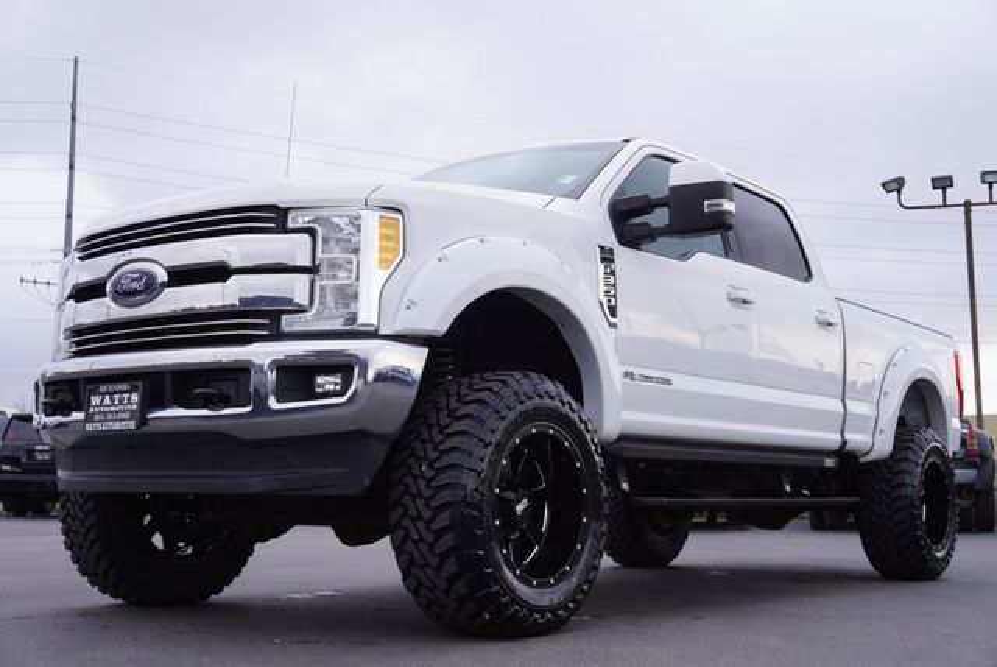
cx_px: 498
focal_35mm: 44
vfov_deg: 30.9
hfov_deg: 44.9
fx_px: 1206
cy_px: 334
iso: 100
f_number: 6.3
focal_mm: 29
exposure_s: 1/80
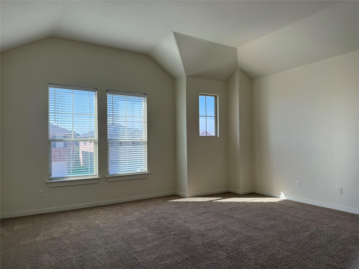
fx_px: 249
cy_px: 134
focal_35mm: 24
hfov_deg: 71.6
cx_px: 180
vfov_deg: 56.8
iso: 100
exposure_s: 1/539
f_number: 1.78
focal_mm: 6.76
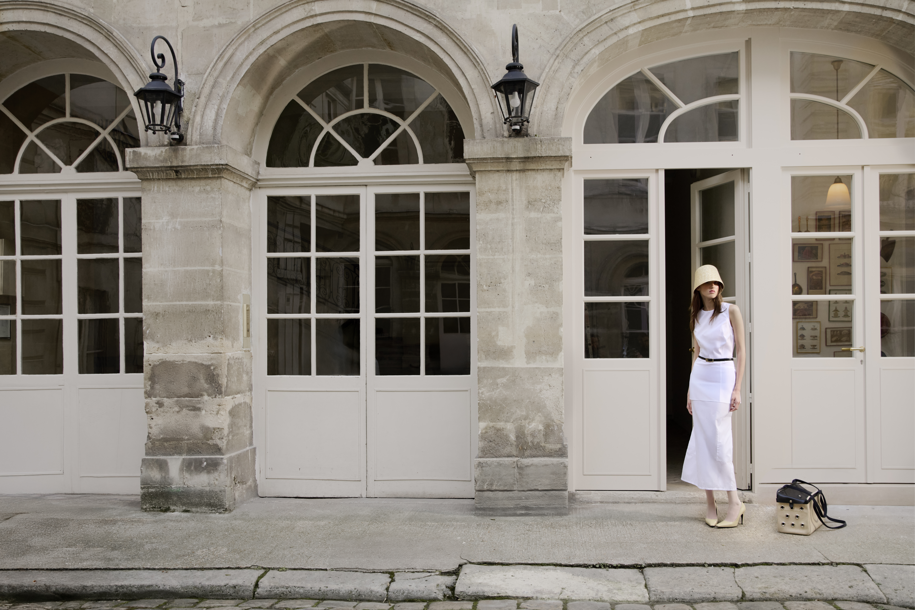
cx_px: 458
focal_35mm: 34
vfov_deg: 38.9
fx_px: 864
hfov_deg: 55.8
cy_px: 305
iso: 800
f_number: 5
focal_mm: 34
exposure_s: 1/200
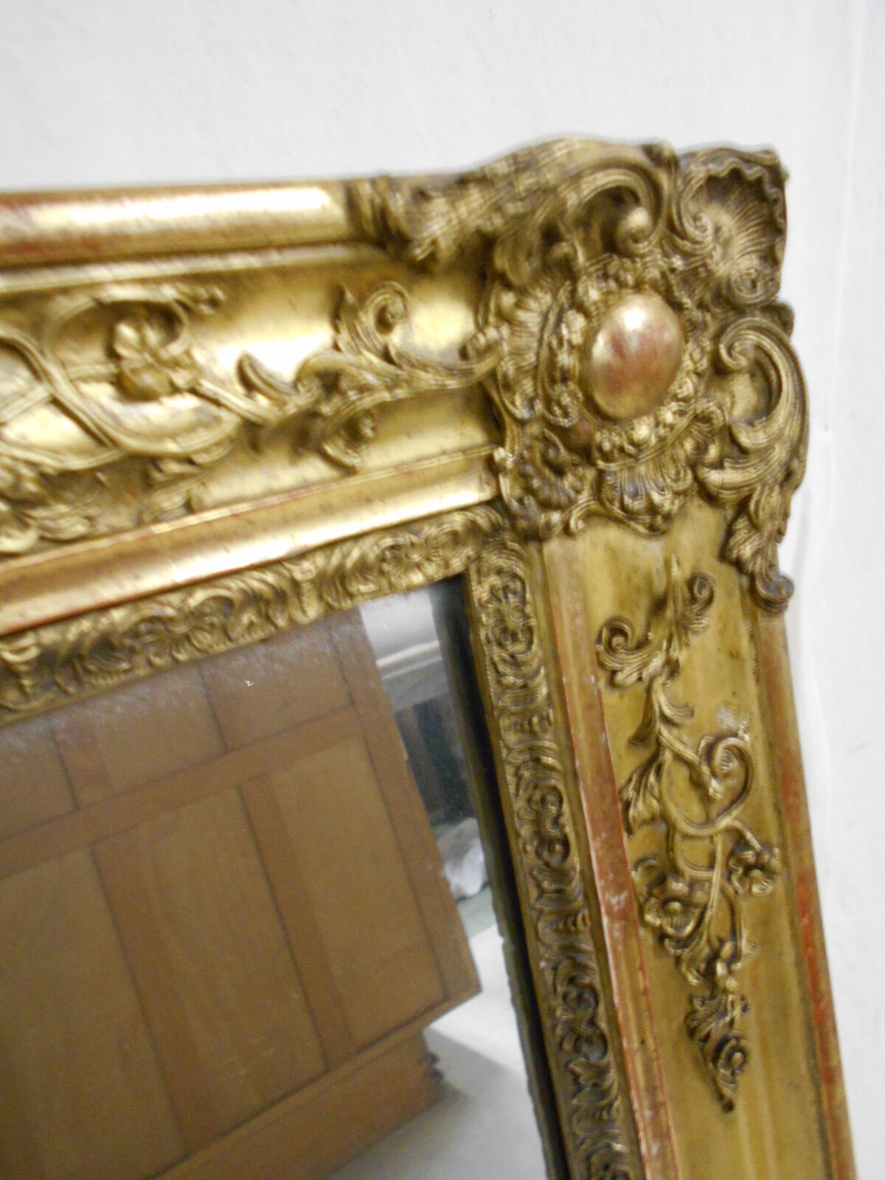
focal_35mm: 26
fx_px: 886
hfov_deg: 53.1
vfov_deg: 67.3
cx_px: 442
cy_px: 590
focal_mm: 4.6
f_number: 3.2
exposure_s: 1/8
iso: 560
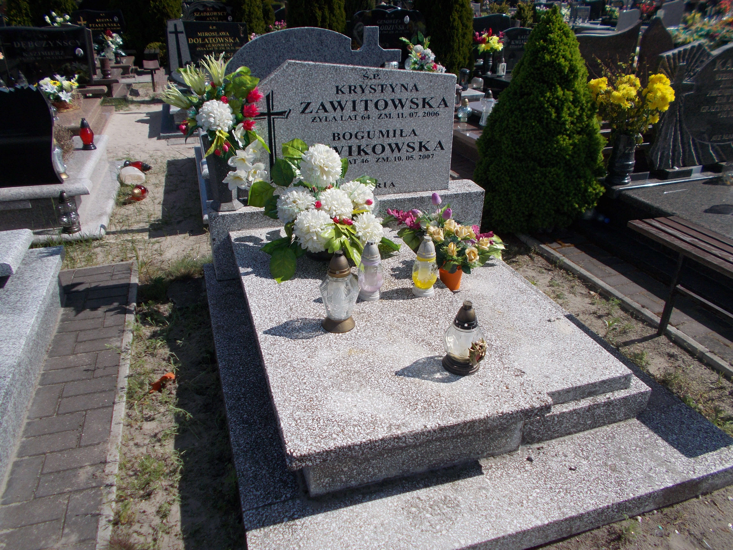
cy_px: 275
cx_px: 366
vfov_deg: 53.1
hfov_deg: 67.3
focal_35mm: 26
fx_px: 551
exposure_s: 1/250
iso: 80
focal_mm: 4.6
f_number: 8
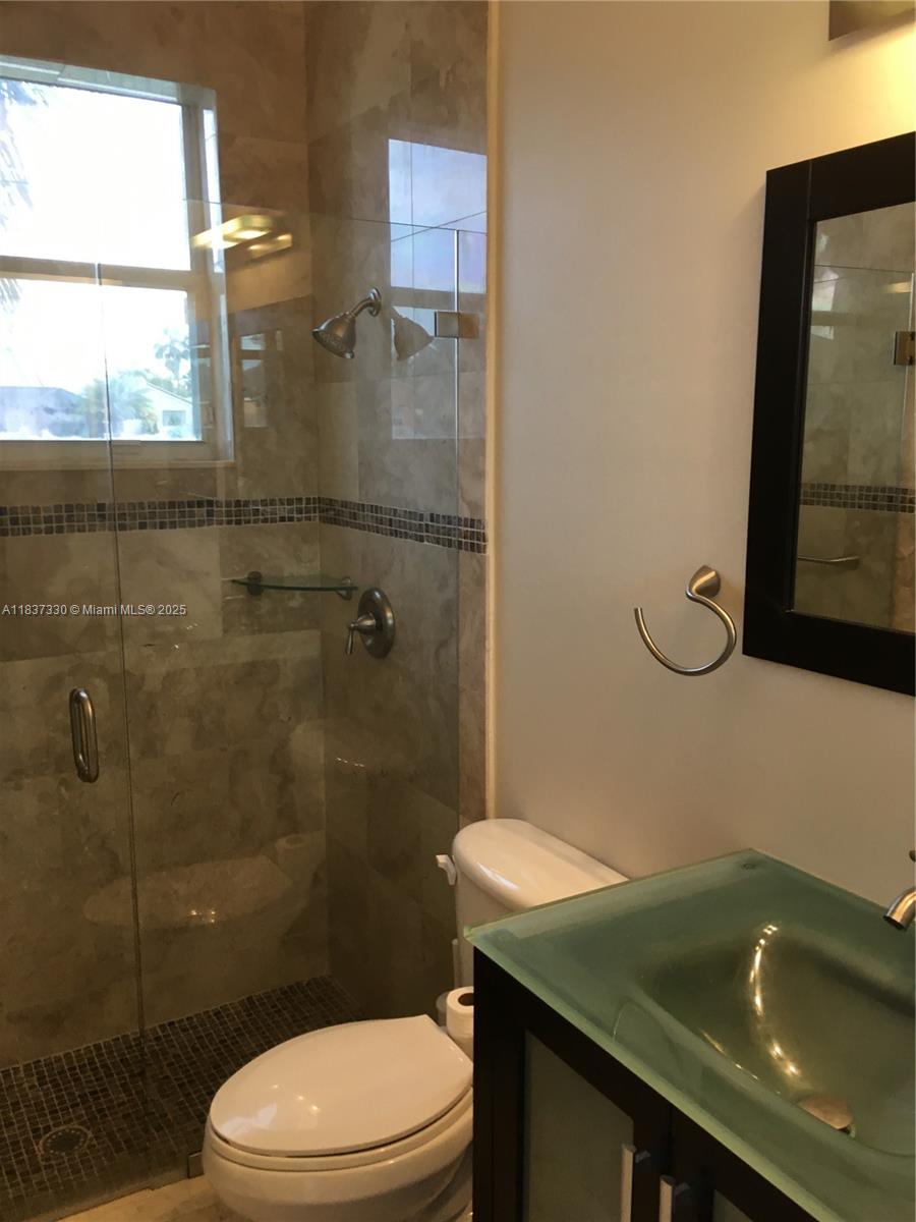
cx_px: 458
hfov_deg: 48.2
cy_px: 611
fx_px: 1023
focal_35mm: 29
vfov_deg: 61.7
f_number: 2.2
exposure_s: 1/30
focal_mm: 4.15
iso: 32
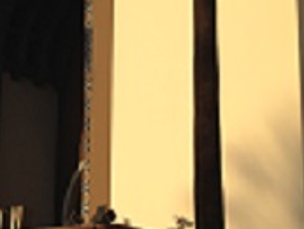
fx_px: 888
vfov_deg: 14.7
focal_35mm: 101
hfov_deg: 18.8
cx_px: -12
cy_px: 117
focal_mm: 4.28
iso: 50
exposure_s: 1/1493
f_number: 2.4
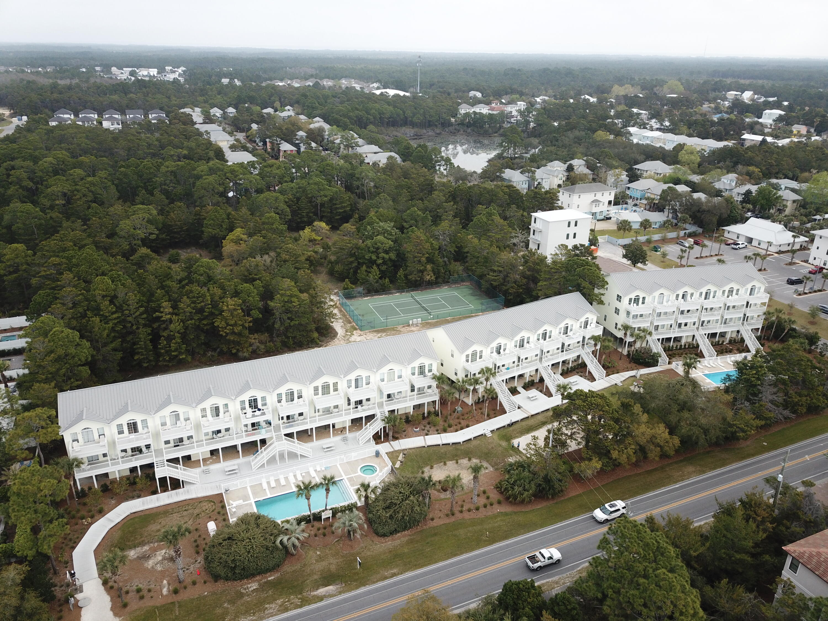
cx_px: 414
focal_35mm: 26
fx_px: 622
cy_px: 310
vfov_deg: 53.1
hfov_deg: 67.3
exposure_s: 1/468
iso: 100
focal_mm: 4.73
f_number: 2.2
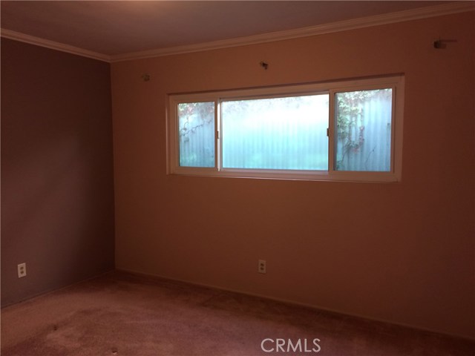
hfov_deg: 61.7
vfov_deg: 48.2
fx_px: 398
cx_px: 238
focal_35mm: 29
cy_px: 178
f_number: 2.2
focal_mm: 4.15
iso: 80
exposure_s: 1/30
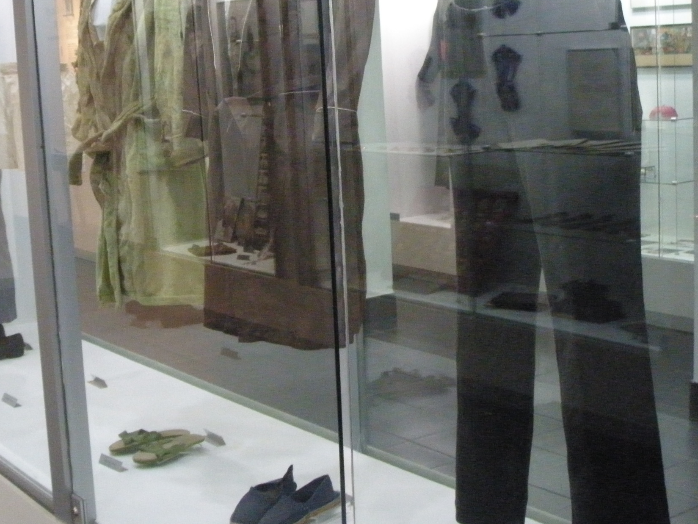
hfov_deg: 32.4
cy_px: 225
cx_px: 220
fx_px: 1190
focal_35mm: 59
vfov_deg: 24.8
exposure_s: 1/25
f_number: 3.5
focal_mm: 6.7
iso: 800
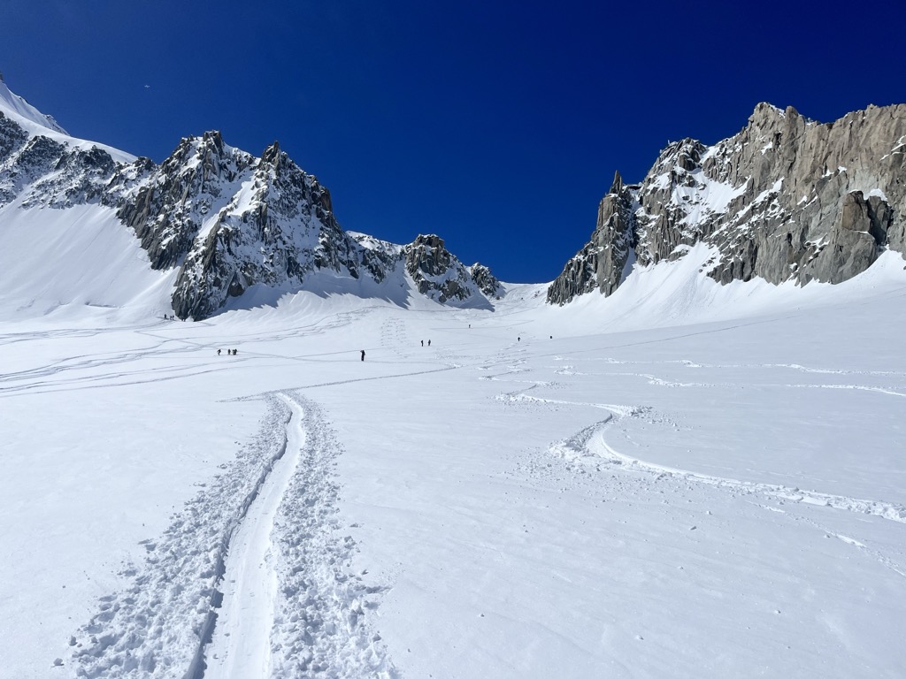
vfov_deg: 53.1
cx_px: 453
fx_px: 680
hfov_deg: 67.3
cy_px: 340
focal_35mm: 26
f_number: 1.6
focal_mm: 5.1
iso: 32
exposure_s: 1/17241
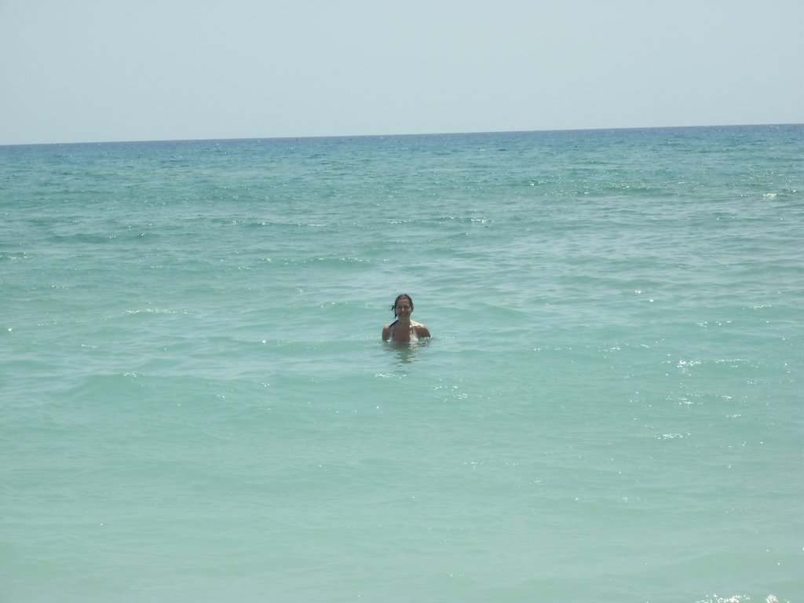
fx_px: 2625
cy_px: 302
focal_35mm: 113
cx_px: 402
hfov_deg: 17.4
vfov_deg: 13.1
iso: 100
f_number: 5.2
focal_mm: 18.6
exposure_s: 1/800
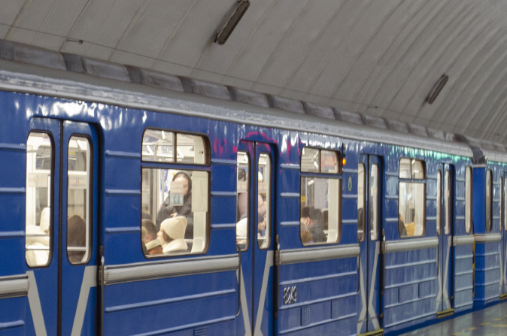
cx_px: 214
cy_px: 209
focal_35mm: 133
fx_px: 1870
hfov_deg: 15.4
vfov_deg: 10.3
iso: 800
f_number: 5.6
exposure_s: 1/8
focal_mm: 46
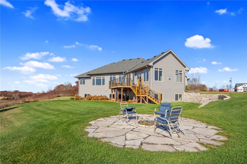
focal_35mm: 17
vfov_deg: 70.4
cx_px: 124
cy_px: 82
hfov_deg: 93.3
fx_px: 117
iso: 250
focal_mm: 17
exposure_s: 1/1600
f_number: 5.6
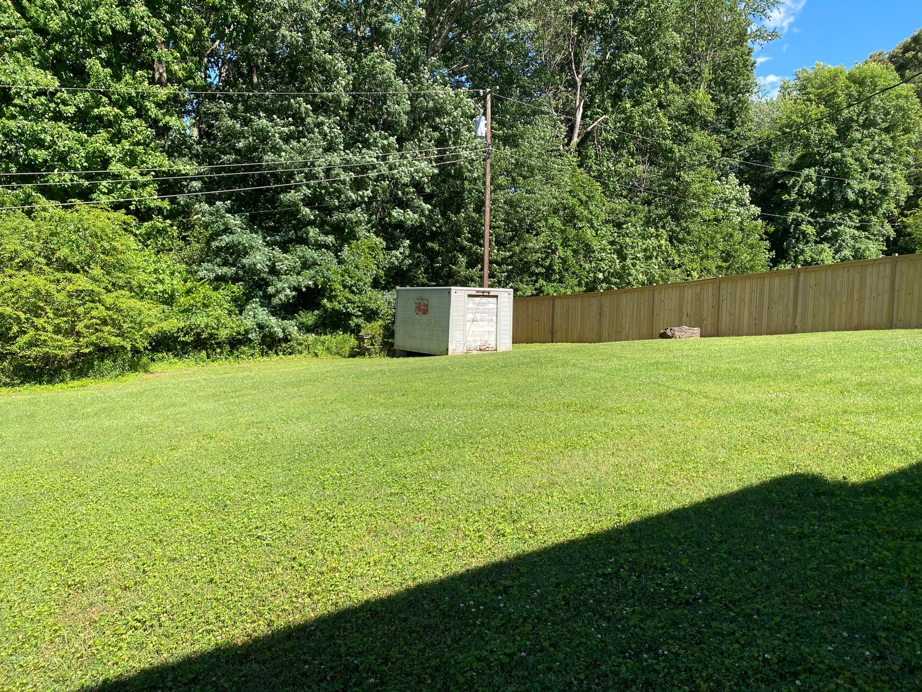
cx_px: 461
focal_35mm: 26
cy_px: 346
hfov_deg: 67.3
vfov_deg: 53.1
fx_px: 693
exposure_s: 1/1114
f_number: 1.8
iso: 32
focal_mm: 4.25
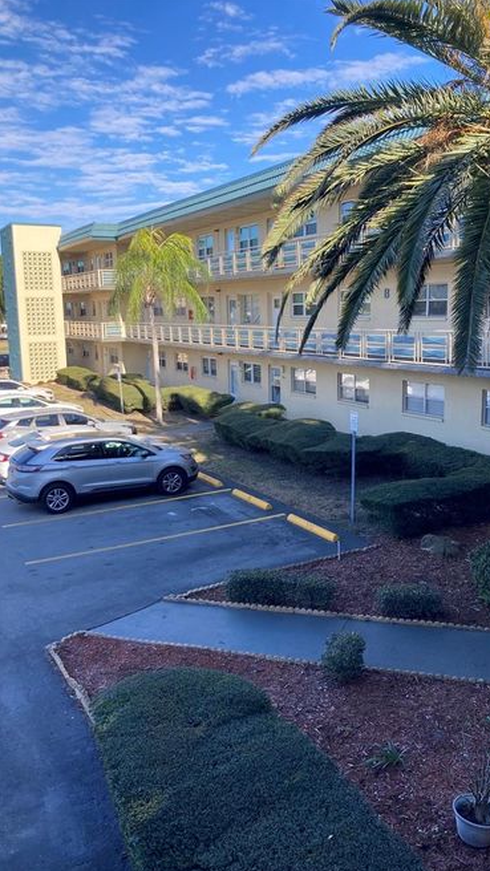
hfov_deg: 37.7
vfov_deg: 62.6
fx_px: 716
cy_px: 437
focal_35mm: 31
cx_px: 287
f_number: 1.8
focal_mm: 3.99
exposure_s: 1/649
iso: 20
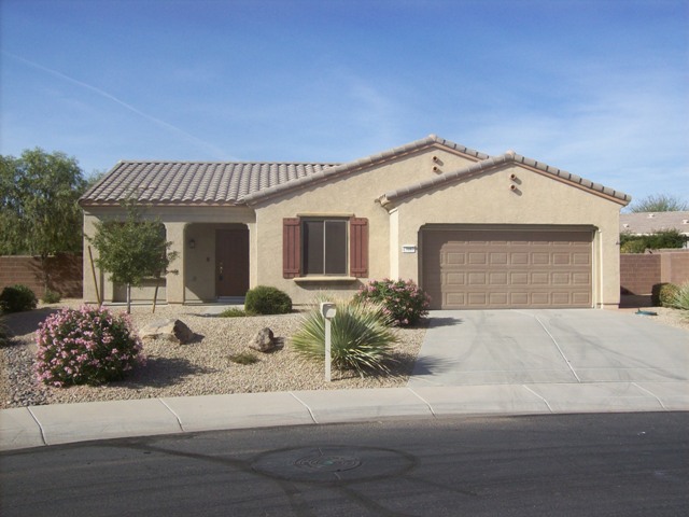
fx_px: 717
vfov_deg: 39.7
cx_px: 344
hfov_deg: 51.4
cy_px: 258
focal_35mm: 36
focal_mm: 6
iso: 80
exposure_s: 1/698
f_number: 4.8
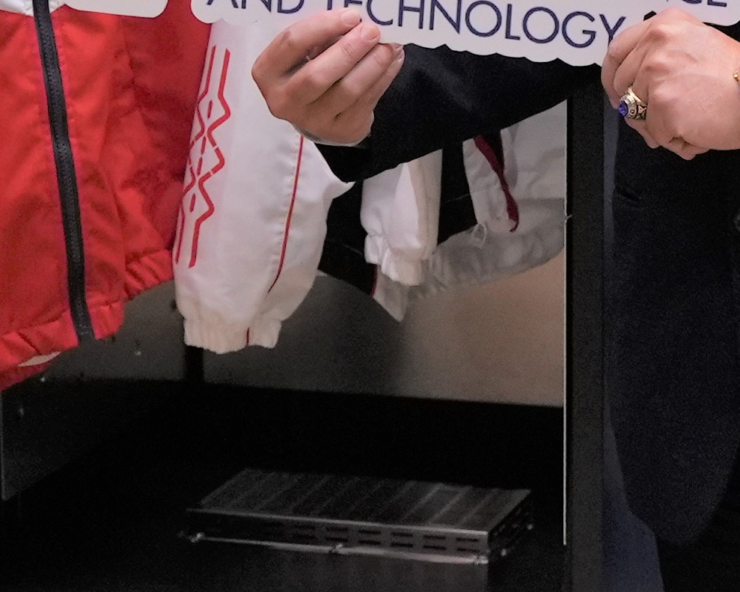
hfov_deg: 13.3
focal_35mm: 145
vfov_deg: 10.4
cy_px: -161
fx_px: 3175
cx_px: 430
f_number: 4
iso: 4000
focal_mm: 36
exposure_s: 1/125
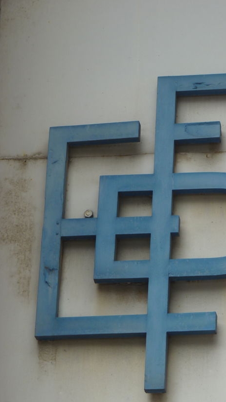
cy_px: 243
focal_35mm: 148
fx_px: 1578
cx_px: 187
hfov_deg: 8.2
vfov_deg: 14.5
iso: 80
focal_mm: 19.4
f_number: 3.6
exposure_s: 1/60
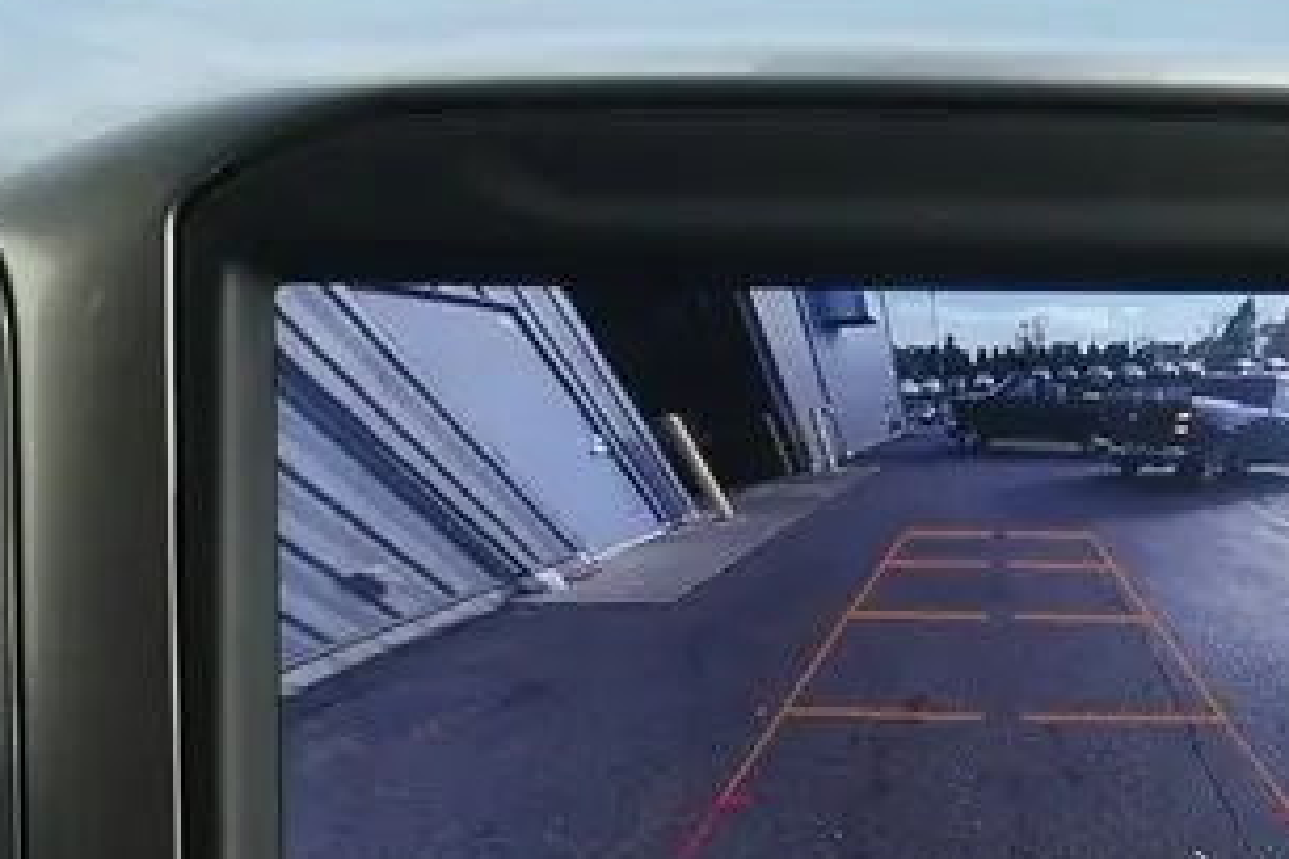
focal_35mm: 109
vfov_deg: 12.4
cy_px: 815
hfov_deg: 18.6
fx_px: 3903
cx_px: 981
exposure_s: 1/60
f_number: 5.3
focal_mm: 25
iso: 200
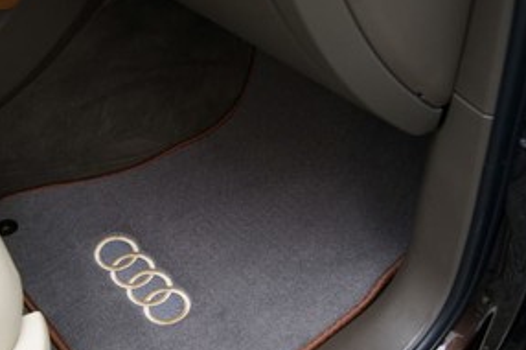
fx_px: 642
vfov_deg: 30.2
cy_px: 237
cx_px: 193
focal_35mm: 44
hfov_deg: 44.1
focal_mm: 20
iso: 100
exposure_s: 1/40
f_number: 4
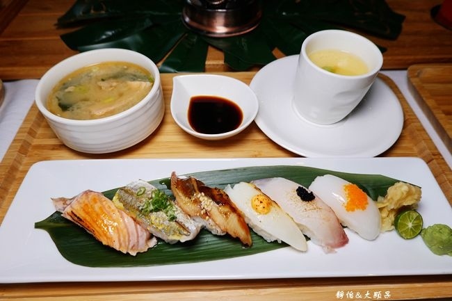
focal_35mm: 24
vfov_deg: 53.1
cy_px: 150
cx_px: 226
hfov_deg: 73.8
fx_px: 301
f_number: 2.8
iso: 125
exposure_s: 1/100
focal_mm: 9
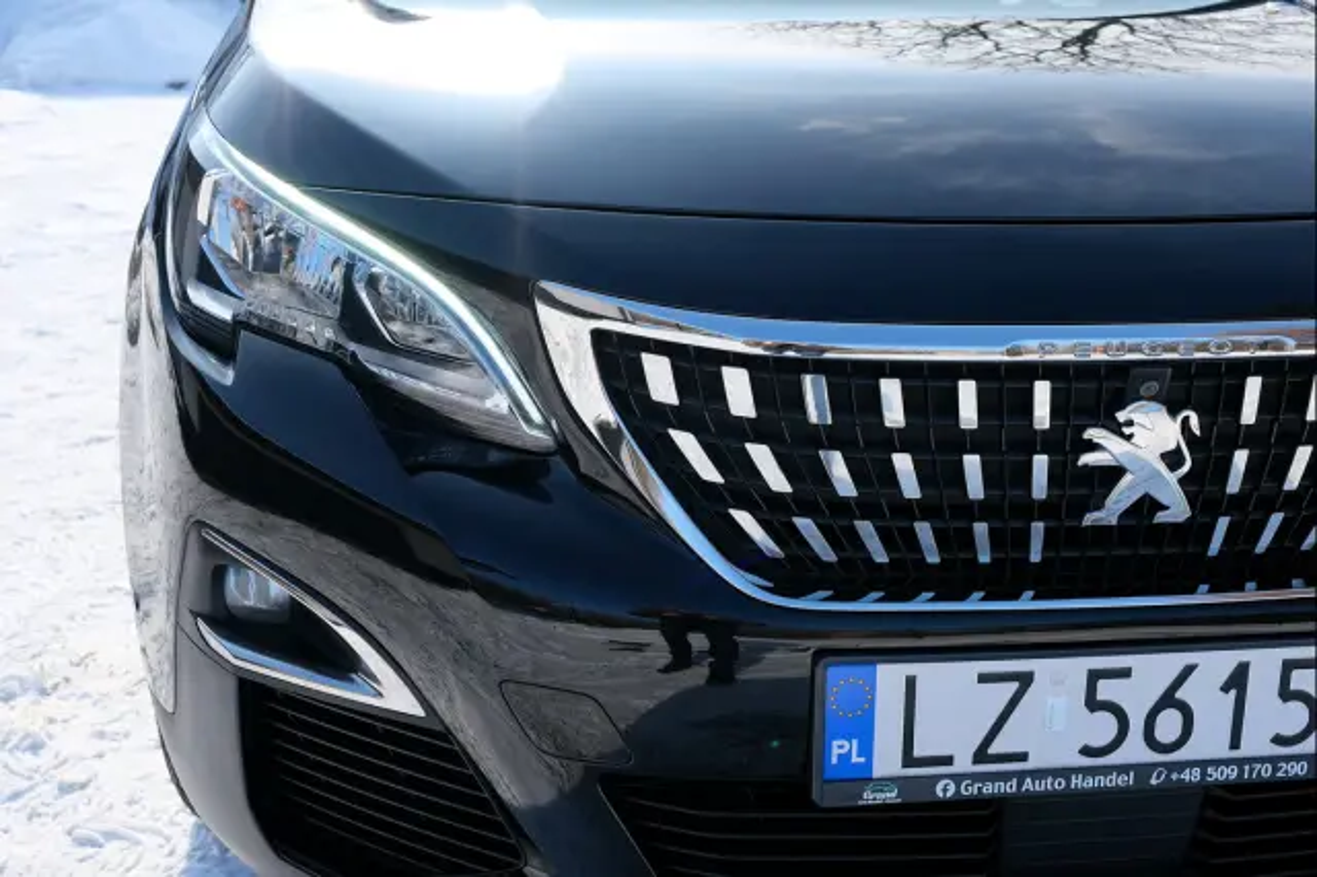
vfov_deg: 31.2
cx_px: 658
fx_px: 1572
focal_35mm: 43
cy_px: 438
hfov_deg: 45.5
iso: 320
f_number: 5.6
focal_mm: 28.9
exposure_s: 1/500
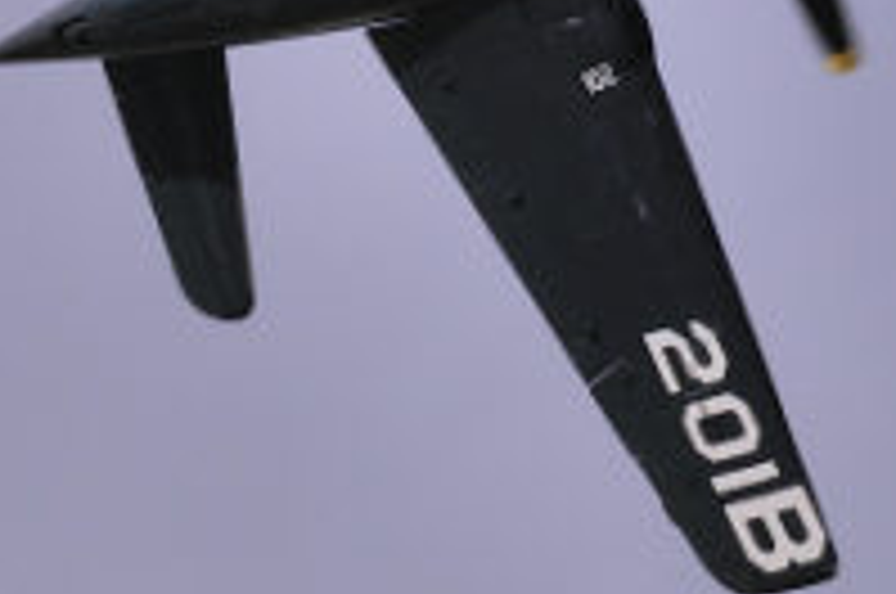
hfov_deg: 0.9
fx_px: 56133
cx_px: 657
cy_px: -468
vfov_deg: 0.6
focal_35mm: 2259
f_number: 10
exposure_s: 1/800
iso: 200
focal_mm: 300
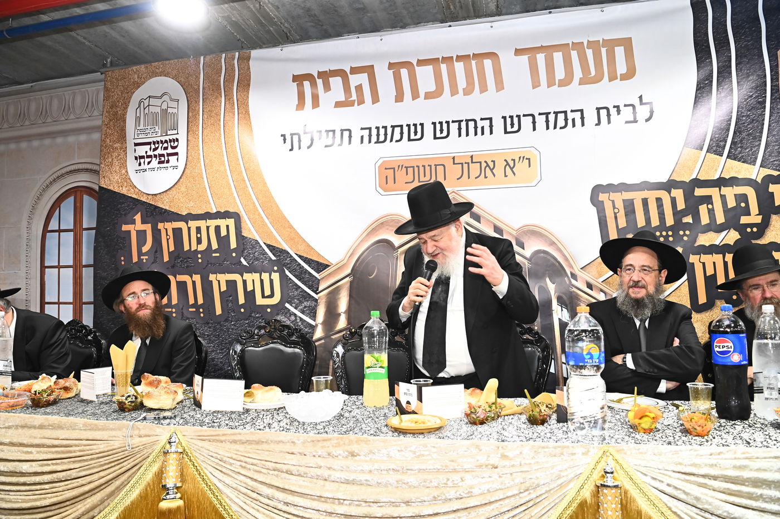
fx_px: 563
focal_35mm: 26
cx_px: 390
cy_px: 260
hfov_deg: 69.4
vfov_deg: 49.5
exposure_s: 1/200
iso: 3200
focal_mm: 26
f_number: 8
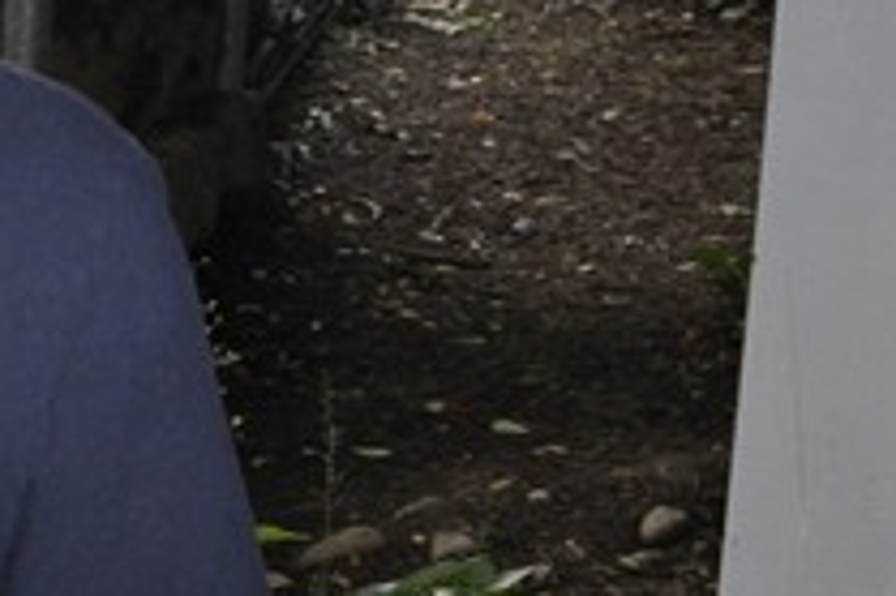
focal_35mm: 129
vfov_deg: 10.5
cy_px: -30
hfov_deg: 13.2
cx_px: -1020
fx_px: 3208
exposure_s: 1/60
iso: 400
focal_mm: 18
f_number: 3.5
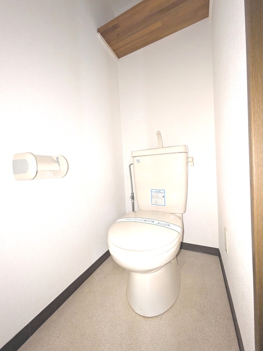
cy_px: 176
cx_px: 132
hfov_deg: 85.7
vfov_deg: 102.0
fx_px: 142
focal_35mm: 14
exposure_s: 1/50
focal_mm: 1.83
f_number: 2.2
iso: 859
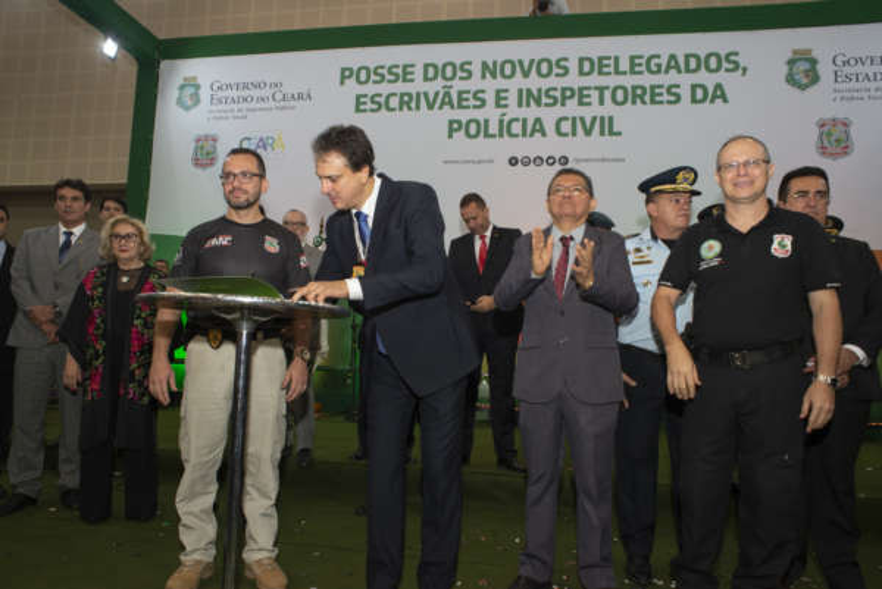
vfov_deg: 53.2
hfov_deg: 73.7
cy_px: 294
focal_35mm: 24
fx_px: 588
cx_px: 441
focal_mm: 24
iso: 1250
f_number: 8
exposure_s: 1/200
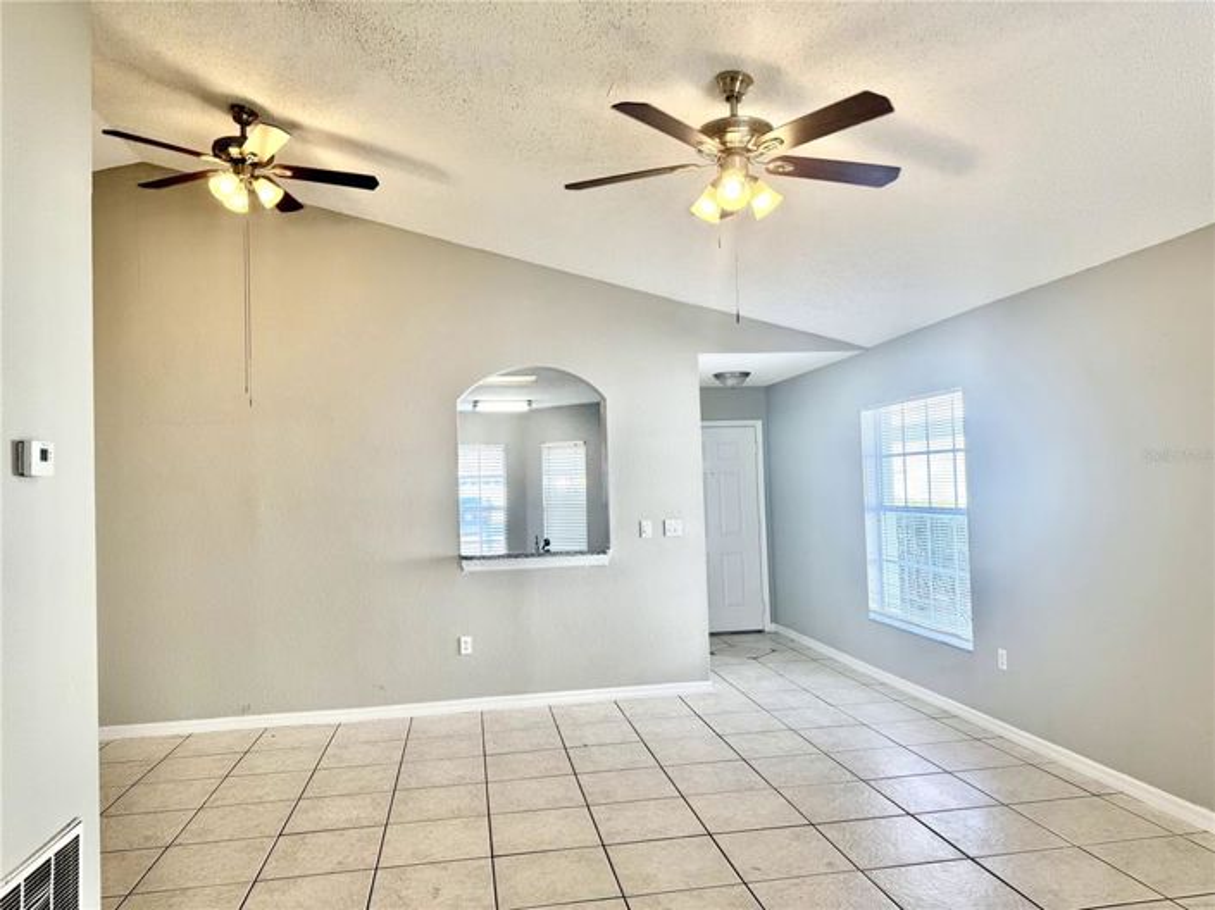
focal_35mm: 24
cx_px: 608
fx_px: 842
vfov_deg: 56.8
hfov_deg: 71.6
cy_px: 455
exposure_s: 1/147
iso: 80
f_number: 1.78
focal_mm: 6.76
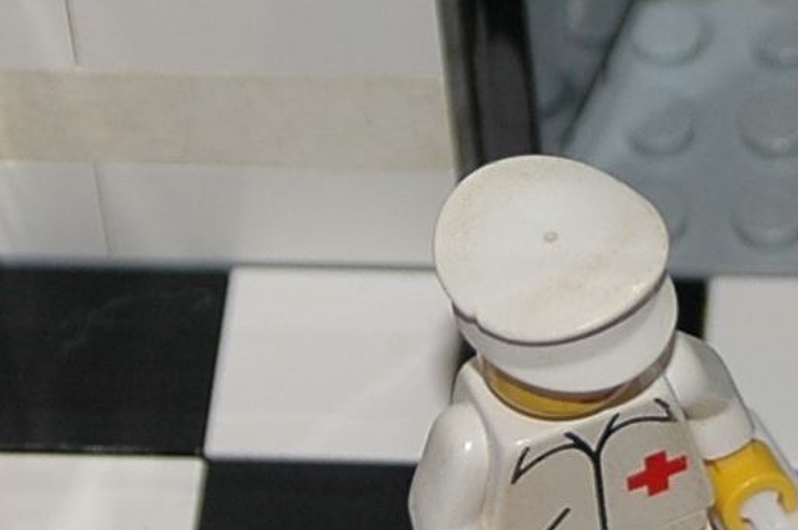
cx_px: 904
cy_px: -365
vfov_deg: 4.5
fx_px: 6750
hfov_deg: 6.7
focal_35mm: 305
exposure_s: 1/60
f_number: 3.8
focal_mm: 35
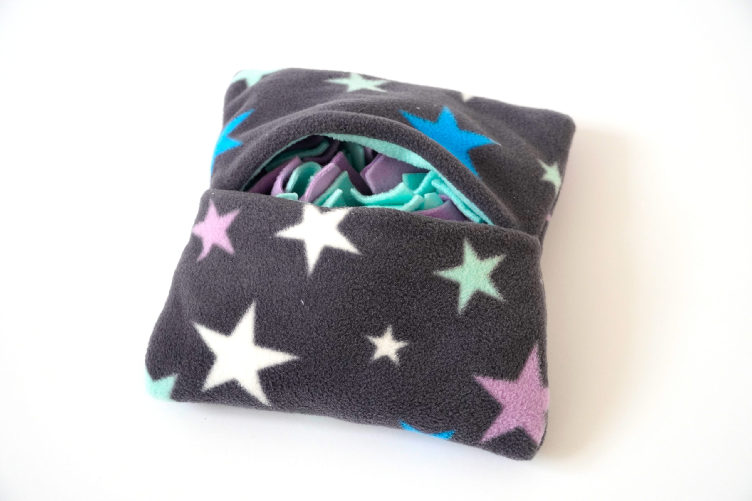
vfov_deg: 28.1
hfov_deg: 41.1
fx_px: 1003
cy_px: 250
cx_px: 376
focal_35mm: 48
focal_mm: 32
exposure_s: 1/50
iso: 640
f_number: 4.5
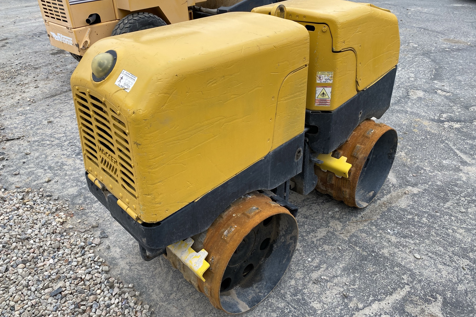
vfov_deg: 46.4
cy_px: 162
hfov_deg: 65.5
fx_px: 370
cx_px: 233
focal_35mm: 28
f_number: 1.8
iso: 32
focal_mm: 4.25
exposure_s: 1/187
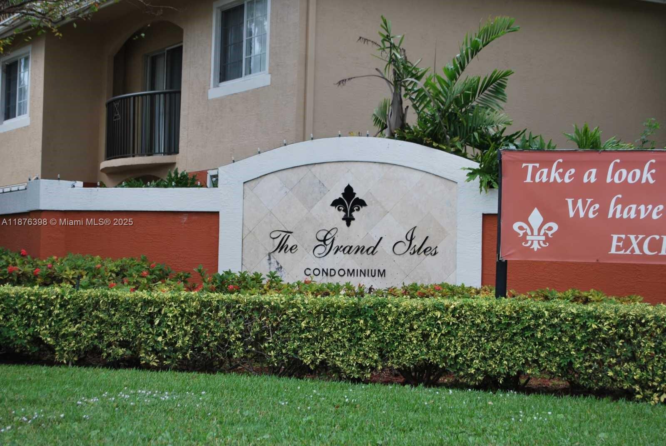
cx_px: 333
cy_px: 223
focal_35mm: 82
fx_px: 1528
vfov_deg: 16.6
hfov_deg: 24.6
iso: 100
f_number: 6.3
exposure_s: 1/160
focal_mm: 55
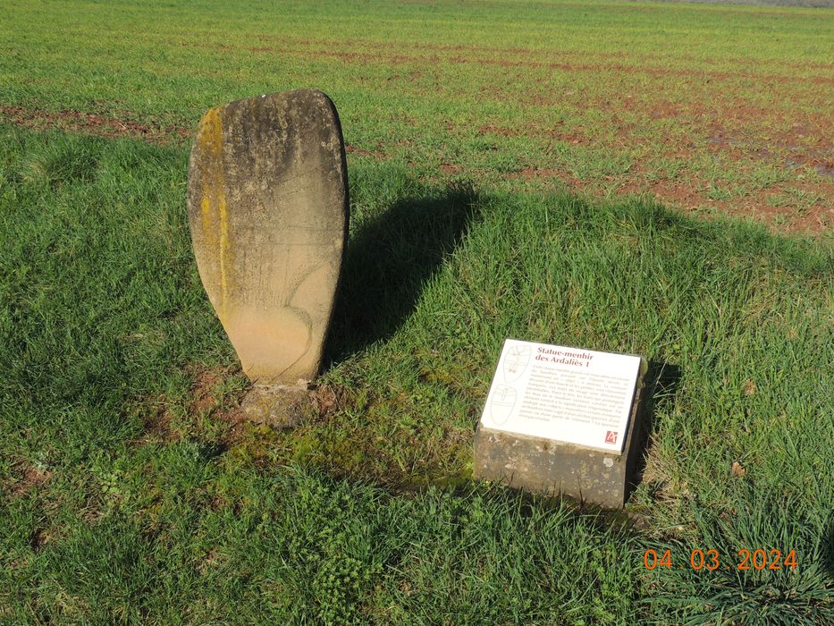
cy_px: 313
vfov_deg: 40.7
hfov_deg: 52.6
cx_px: 417
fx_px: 843
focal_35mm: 35
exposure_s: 1/1000
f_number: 3.3
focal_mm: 6.2
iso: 100
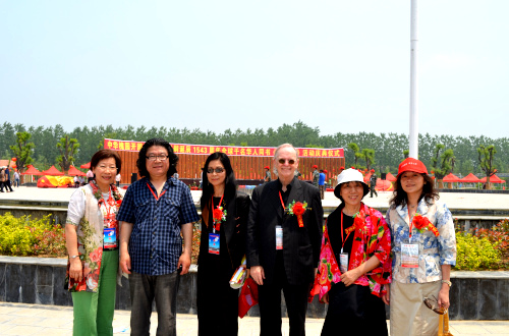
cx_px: 254
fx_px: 507
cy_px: 168
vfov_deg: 36.6
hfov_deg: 53.3
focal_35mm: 36
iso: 100
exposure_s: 1/200
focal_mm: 24
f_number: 10
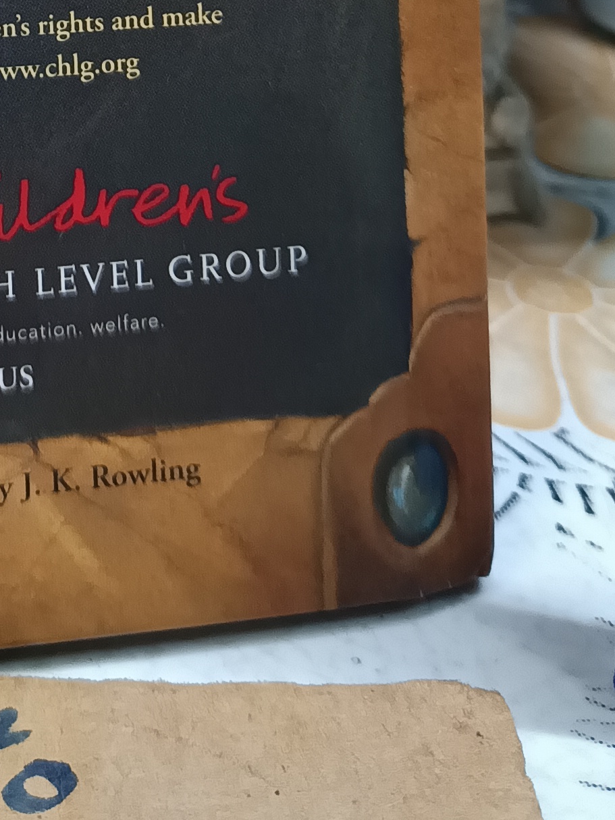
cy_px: -352
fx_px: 1872
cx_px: -122
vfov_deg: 21.4
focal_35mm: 79
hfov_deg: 17.8
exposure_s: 1/25
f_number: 1.7
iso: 1938
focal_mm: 5.31
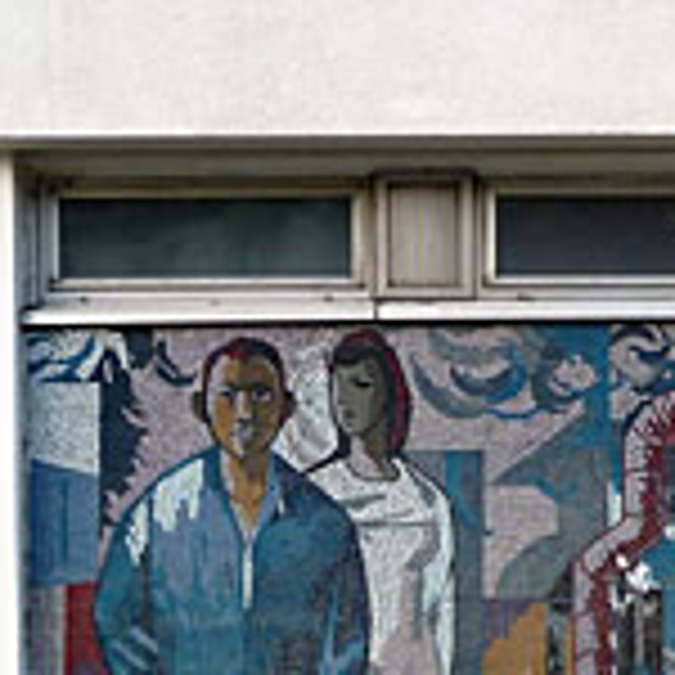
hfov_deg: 16.4
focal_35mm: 106
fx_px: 2339
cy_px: 860
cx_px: 428
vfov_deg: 15.7
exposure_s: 1/40
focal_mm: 5
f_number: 3.4
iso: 80
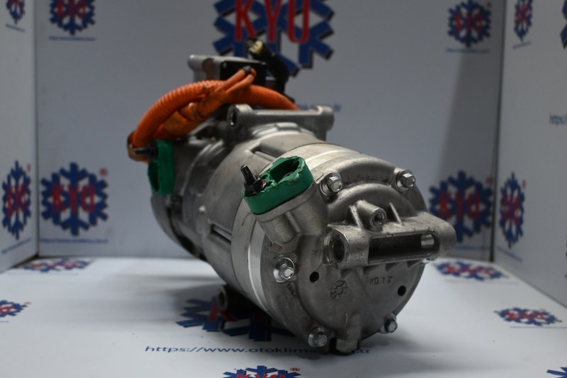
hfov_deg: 47.2
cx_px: 284
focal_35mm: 41
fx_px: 650
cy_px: 189
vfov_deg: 32.4
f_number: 4.5
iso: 800
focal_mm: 27.5
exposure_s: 1/125
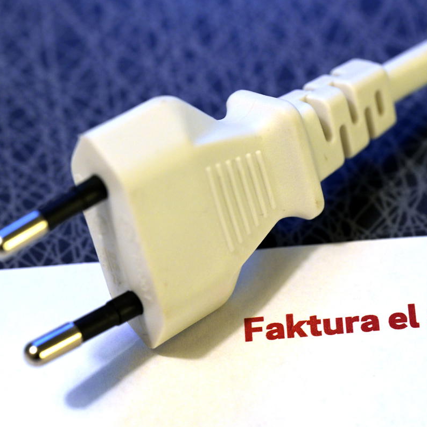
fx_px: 1884
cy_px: 214
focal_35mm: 135
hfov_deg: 12.9
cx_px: 301
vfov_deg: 12.9
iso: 2500
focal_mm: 105
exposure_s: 1/60
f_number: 8
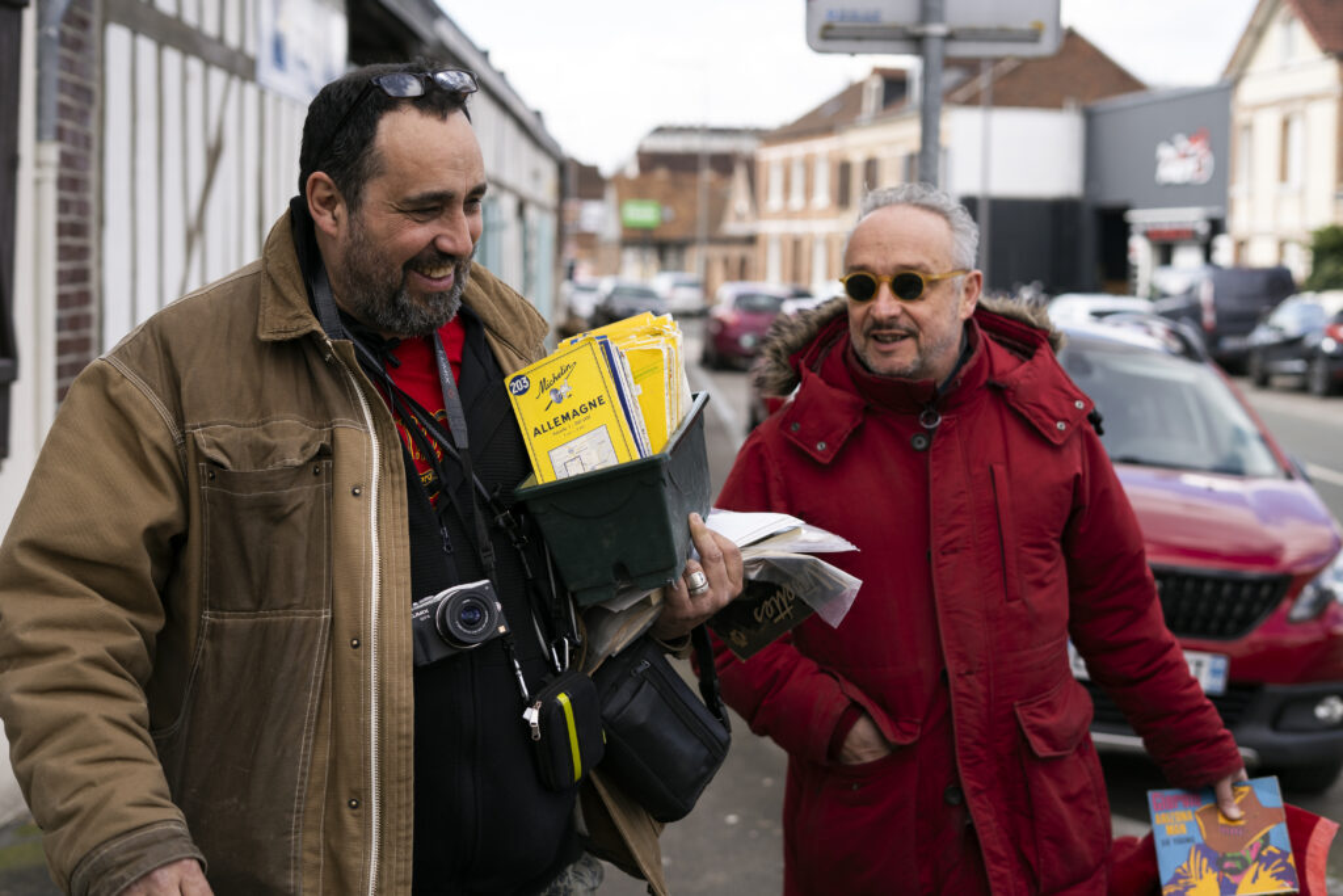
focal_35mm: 50
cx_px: 672
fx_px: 1865
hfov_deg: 39.6
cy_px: 448
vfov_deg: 27.0
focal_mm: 50
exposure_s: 1/800
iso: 80
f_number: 3.2
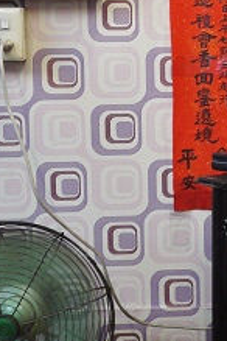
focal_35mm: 85
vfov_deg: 23.8
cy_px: 115
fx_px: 804
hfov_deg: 15.8
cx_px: 219
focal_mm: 14
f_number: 2.5
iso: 250
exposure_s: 1/60
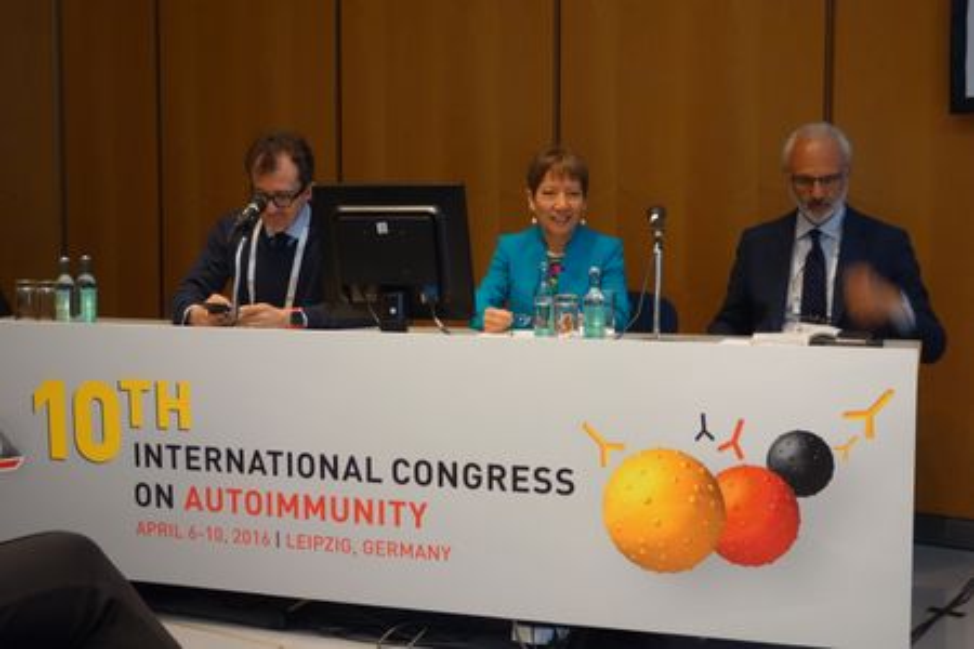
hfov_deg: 38.2
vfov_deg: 26.0
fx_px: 1407
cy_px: 324
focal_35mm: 52
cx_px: 487
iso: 800
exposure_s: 1/15
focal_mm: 19.31
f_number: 3.5
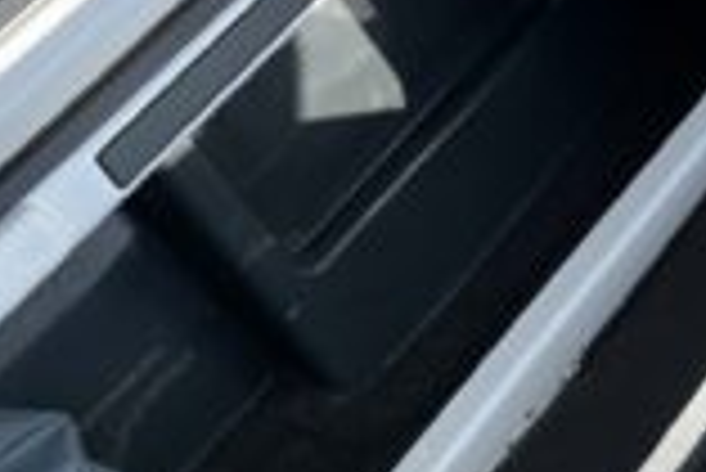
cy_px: 180
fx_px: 1354
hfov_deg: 29.1
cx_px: 270
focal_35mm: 69
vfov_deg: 19.7
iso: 50
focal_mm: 5.96
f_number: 1.6
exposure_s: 1/1845
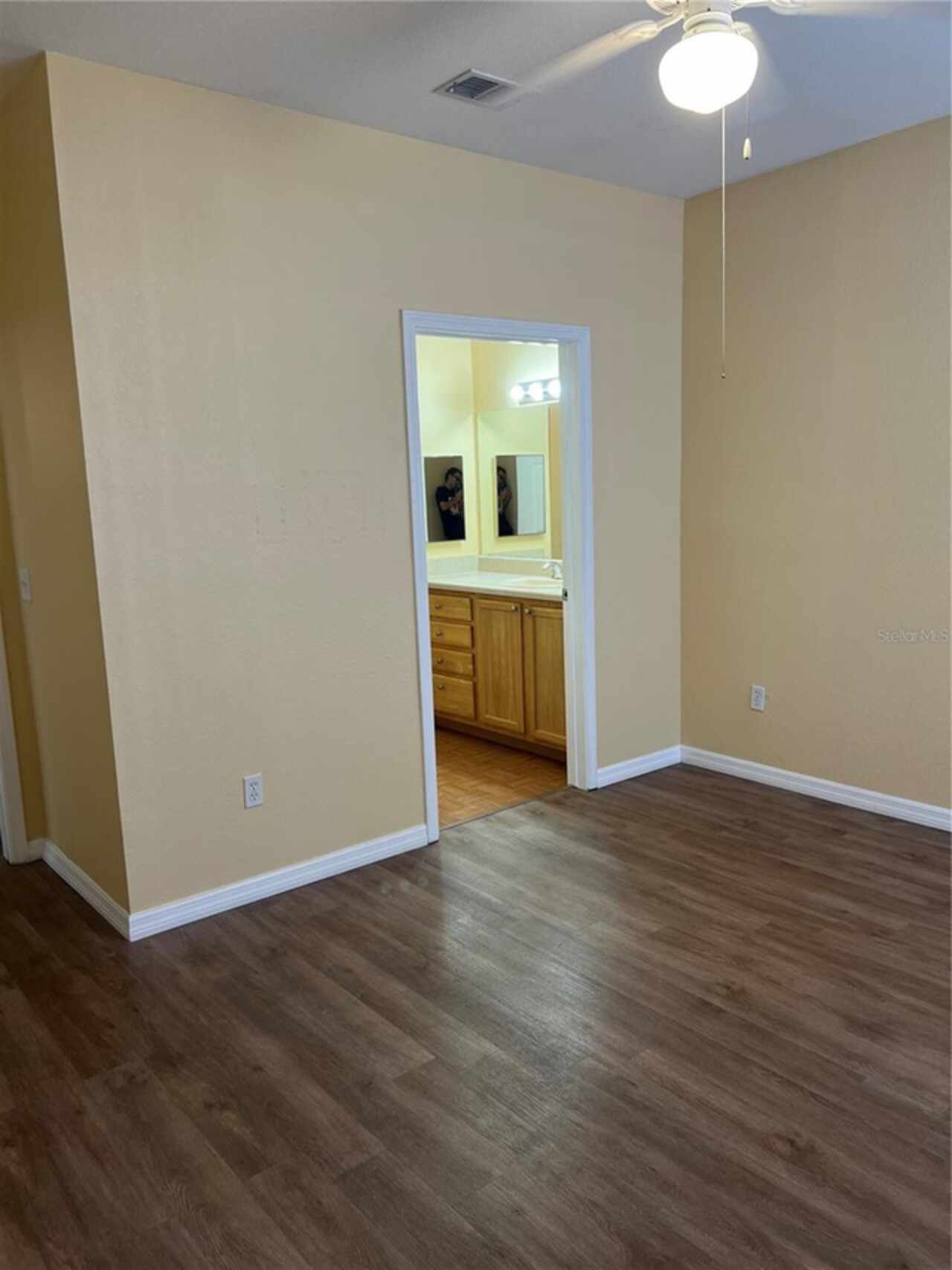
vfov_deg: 67.3
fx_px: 953
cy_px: 635
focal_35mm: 26
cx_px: 476
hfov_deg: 53.1
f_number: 1.5
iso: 80
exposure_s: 1/60
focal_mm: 5.7
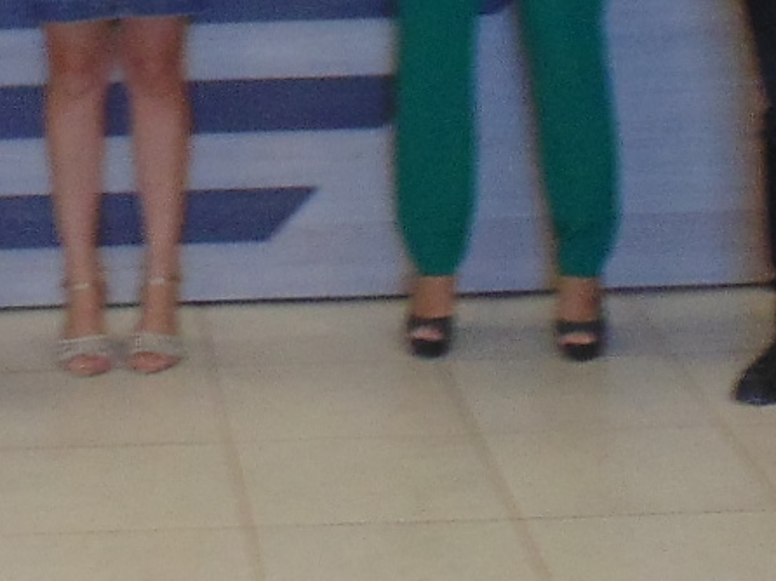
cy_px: -498
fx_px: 2868
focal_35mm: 128
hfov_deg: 15.2
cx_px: 59
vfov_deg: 10.8
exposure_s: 1/30
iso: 100
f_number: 3.1
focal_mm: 4
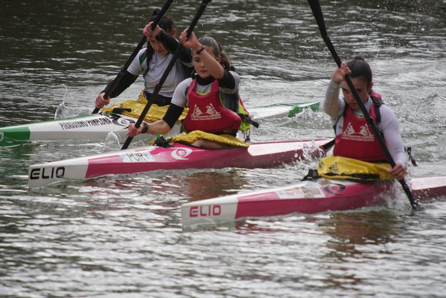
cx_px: 223
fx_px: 9295
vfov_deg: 1.8
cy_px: 149
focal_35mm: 750
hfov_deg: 2.7
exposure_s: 1/250
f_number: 6.3
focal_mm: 500
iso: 100
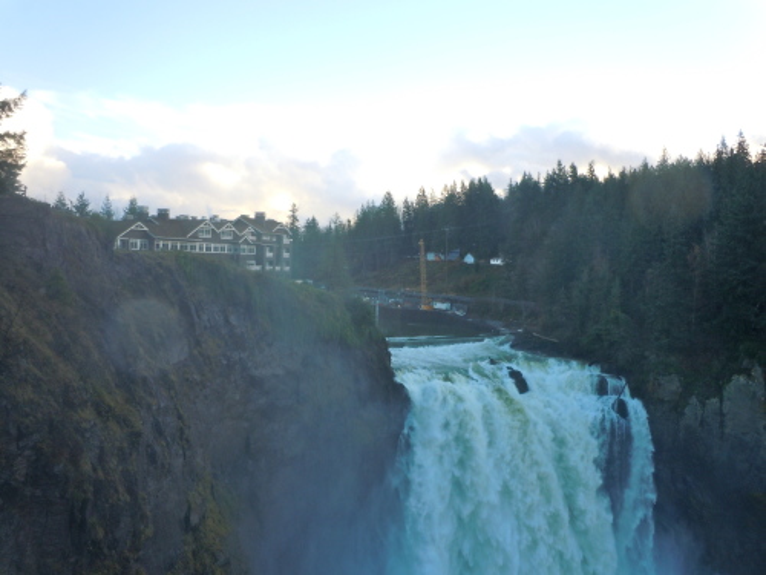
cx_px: 383
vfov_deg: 49.7
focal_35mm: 28
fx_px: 620
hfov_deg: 63.4
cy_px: 288
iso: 100
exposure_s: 1/125
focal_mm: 5
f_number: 3.7
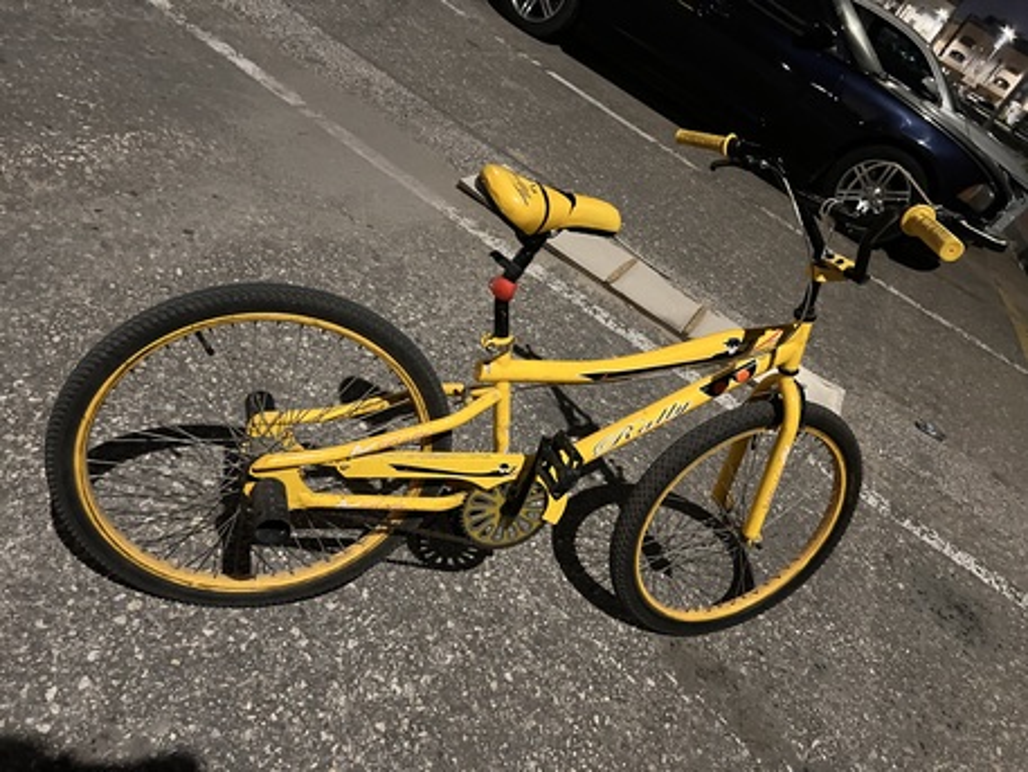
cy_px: 386
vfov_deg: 53.1
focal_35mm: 26
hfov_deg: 67.3
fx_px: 772
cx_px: 514
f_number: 1.5
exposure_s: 1/30
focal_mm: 5.7
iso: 640
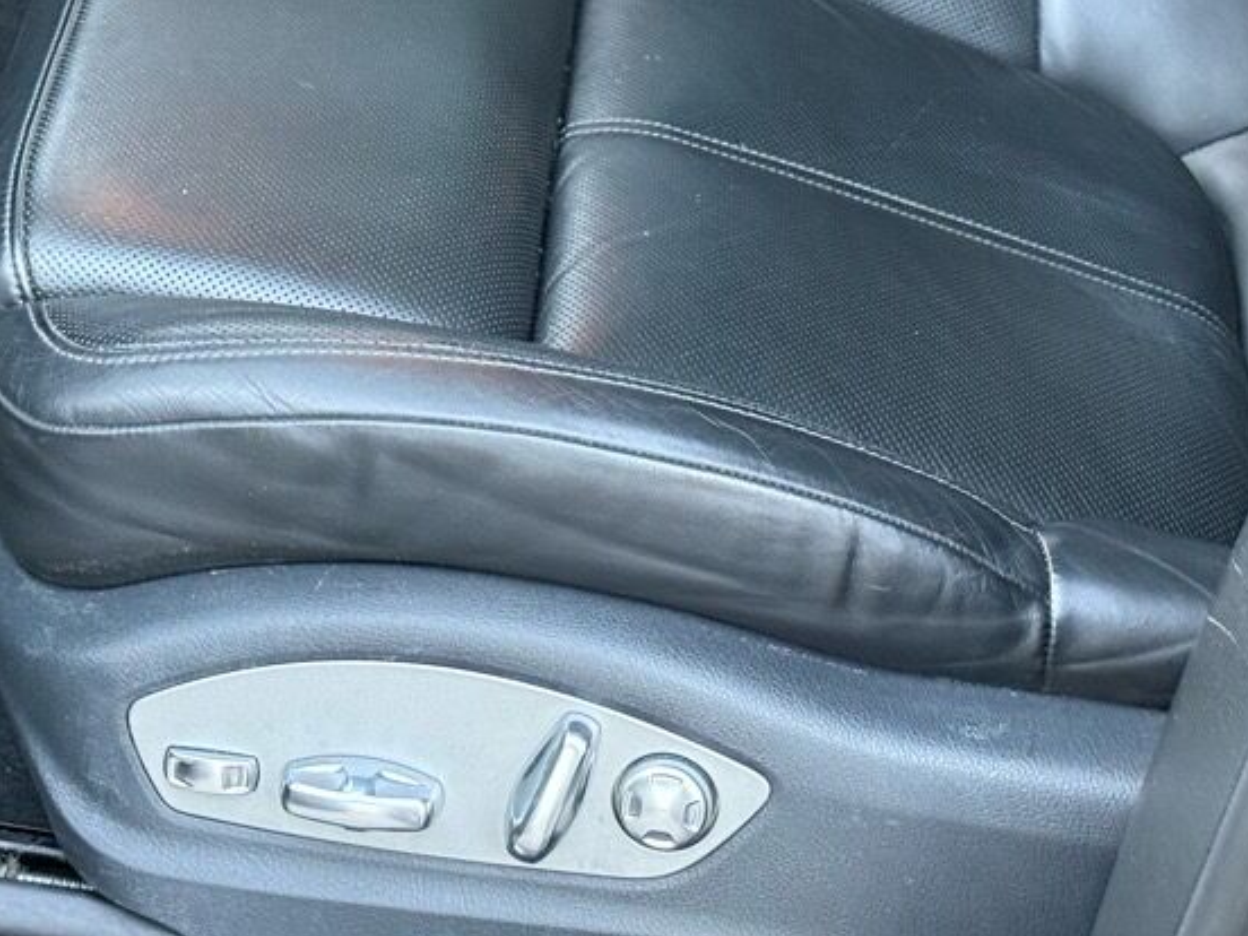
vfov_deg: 16.6
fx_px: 3209
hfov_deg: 22.0
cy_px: 357
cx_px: 466
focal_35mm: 89
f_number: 1.78
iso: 500
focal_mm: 6.76
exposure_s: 1/40
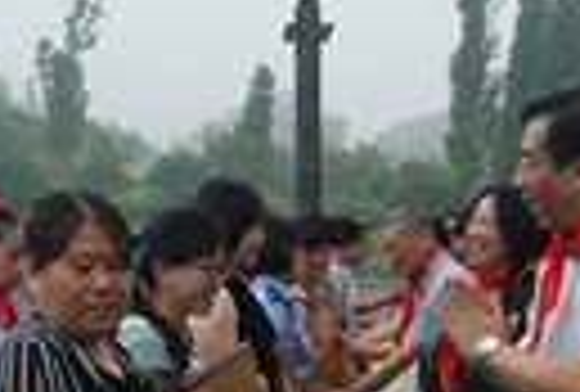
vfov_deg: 18.9
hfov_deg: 28.7
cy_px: 415
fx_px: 1134
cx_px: 247
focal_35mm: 70
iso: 500
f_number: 4
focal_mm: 11
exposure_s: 1/125
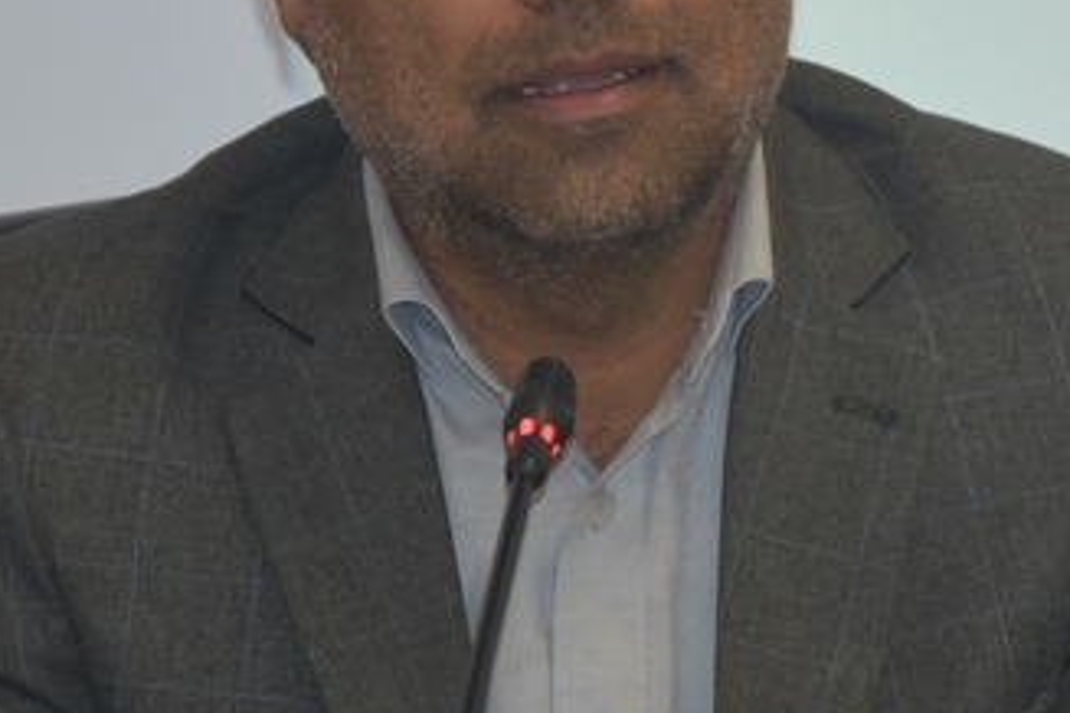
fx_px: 16197
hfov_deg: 3.8
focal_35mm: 545
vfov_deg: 2.5
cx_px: 654
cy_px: 139
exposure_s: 1/60
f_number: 5.6
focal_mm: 116
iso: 500
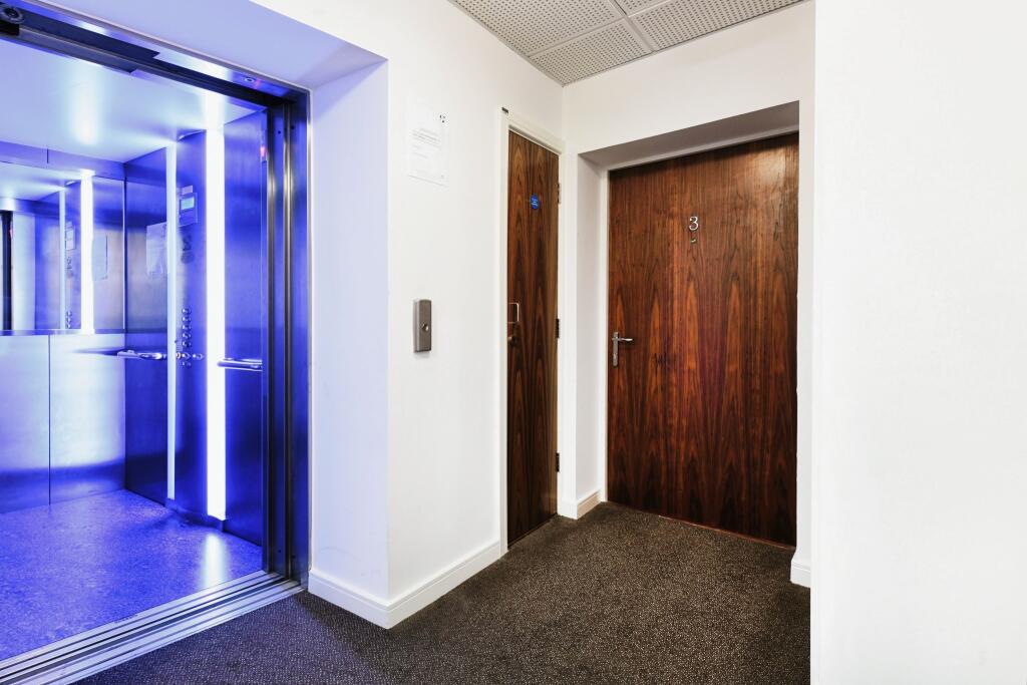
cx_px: 514
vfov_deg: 77.3
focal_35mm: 15
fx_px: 428
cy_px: 342
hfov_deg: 100.4
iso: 800
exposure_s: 1/6
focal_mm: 15
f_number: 8
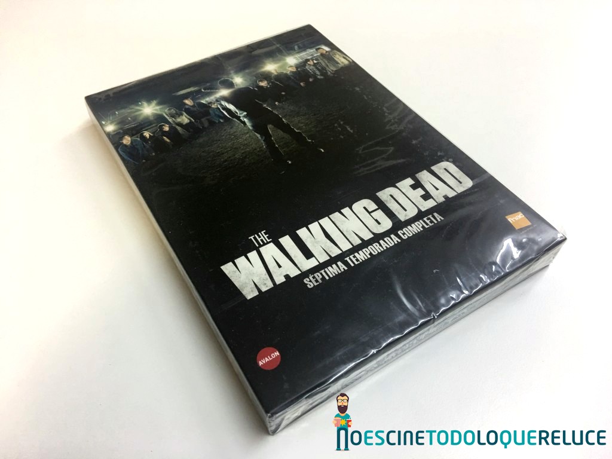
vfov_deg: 48.2
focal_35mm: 29
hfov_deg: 61.7
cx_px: 306
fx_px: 513
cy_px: 230
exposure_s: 1/17
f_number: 2.2
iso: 50
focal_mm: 4.15
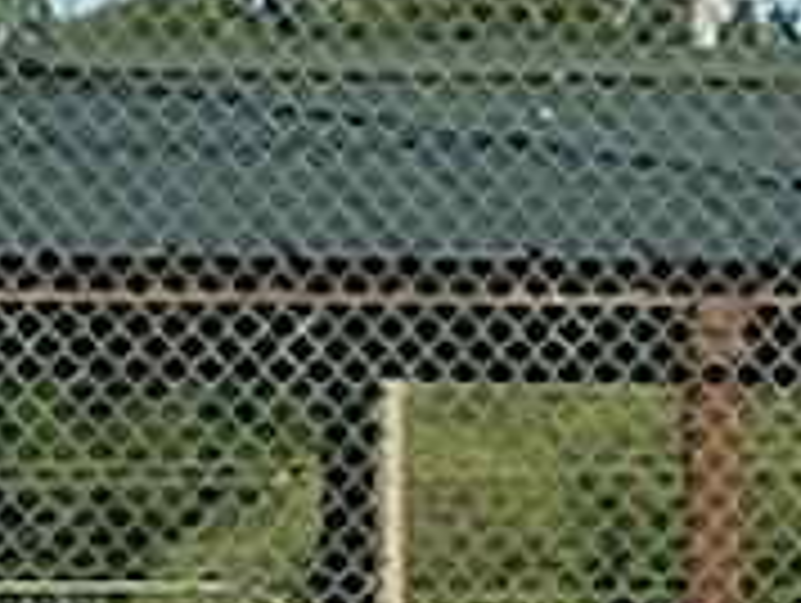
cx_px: -72
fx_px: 2989
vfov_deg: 9.8
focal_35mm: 129
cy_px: 1566
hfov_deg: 14.9
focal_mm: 5.4
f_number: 1.8
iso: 25
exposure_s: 1/2027
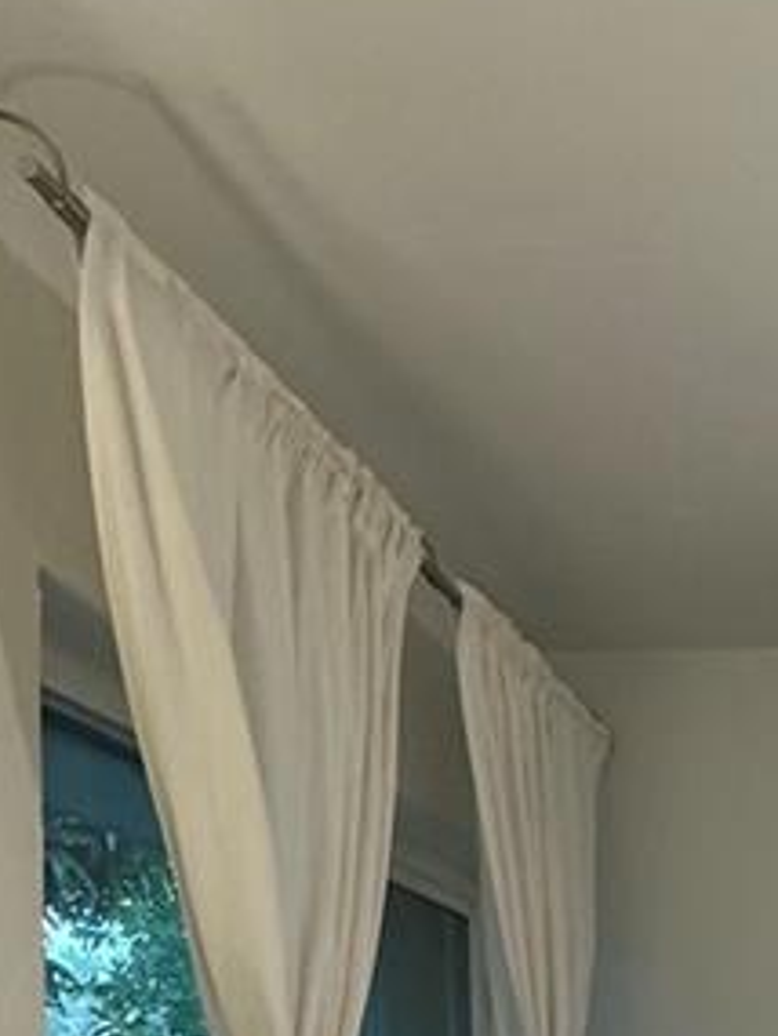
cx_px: 1087
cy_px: 1200
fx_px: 1767
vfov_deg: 28.9
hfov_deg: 21.7
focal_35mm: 59
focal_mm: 2.22
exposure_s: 1/60
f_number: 2.2
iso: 200
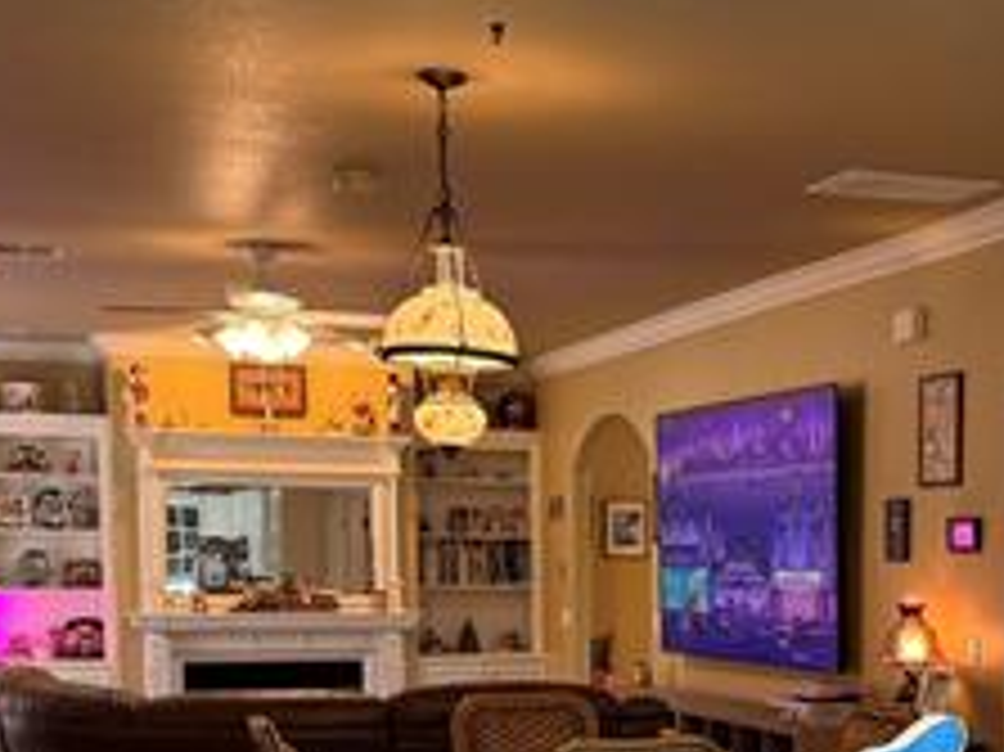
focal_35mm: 69
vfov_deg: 20.7
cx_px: 801
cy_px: 711
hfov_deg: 27.6
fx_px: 2000
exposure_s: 1/60
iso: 160
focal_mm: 6.76
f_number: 1.78
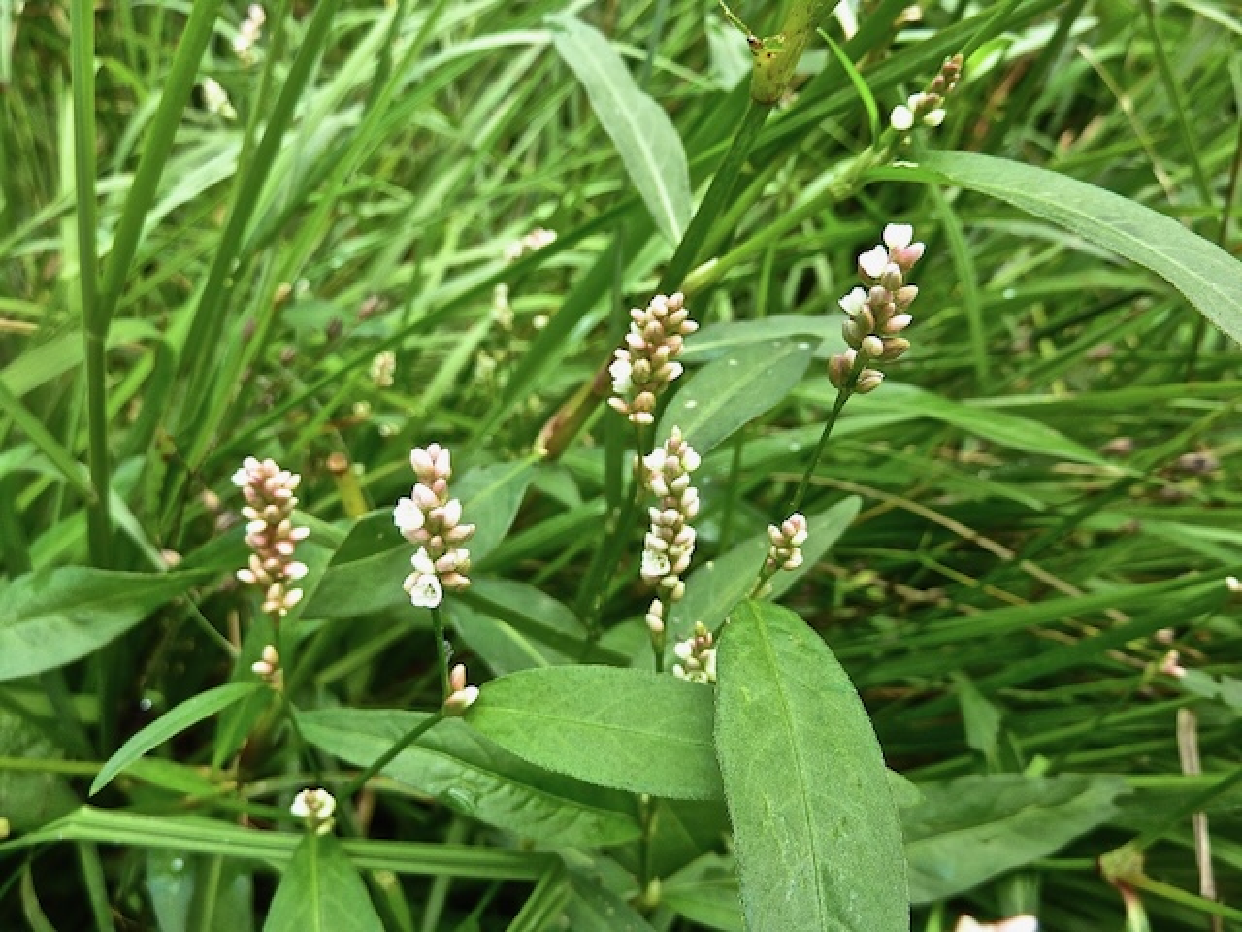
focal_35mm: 25
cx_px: 621
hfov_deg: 69.4
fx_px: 897
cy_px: 466
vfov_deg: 54.9
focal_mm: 4.1
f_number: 3.3
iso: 80
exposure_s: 1/50
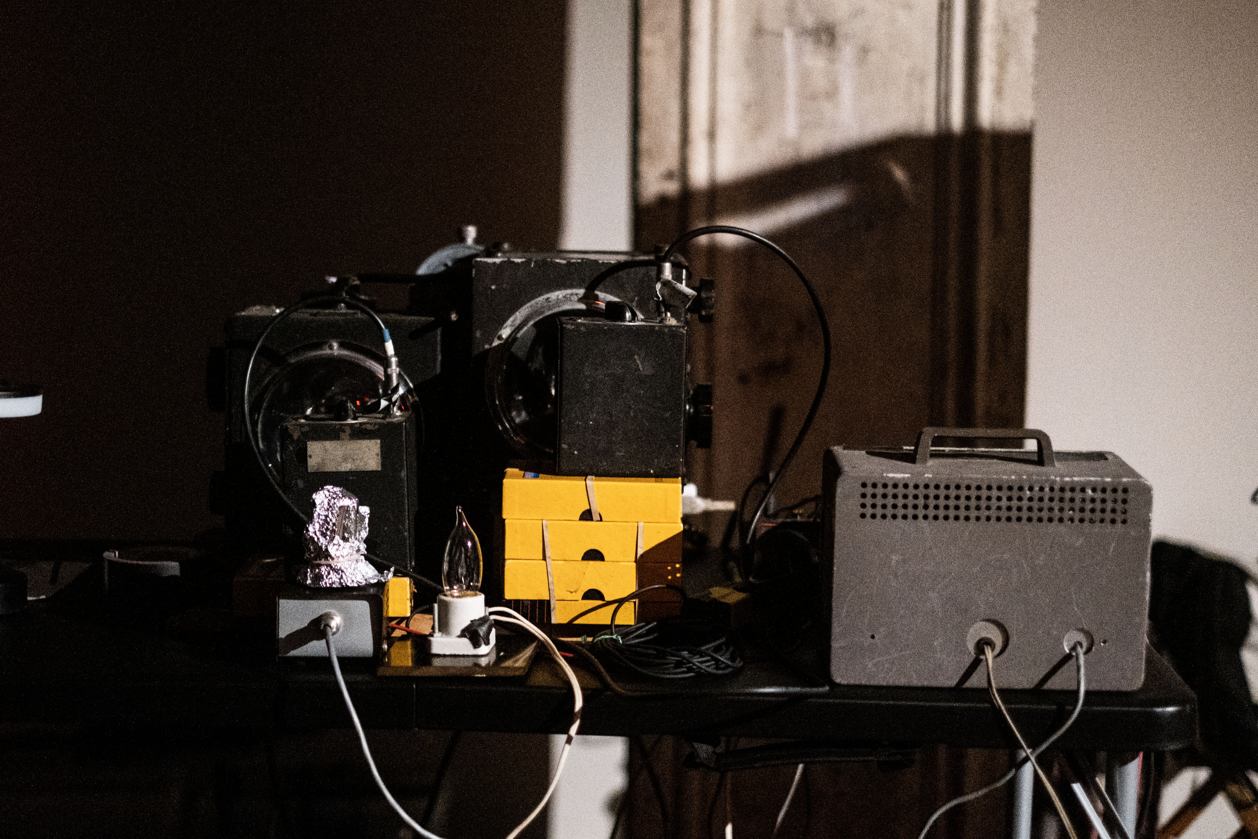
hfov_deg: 33.4
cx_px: 598
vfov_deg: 22.6
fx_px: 2097
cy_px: 374
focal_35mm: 60
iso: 3200
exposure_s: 1/125
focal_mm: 35
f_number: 1.4
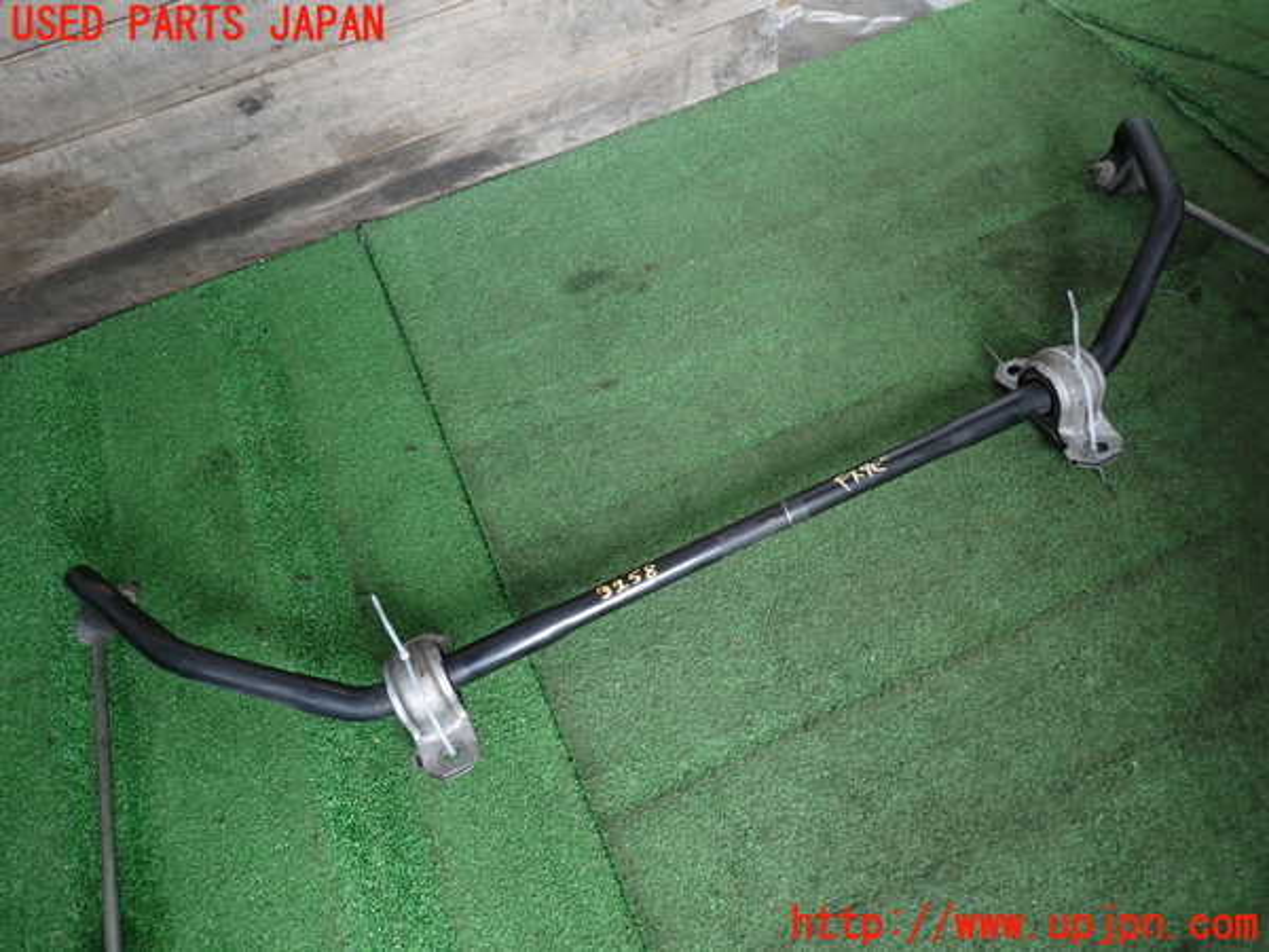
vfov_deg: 54.9
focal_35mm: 25
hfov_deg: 69.4
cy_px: 476
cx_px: 634
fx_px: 916
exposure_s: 1/60
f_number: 2
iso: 100
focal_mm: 4.5
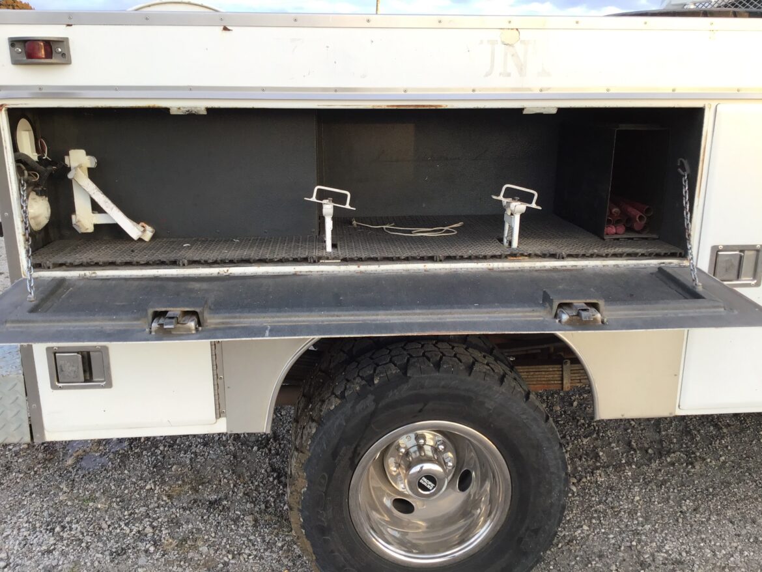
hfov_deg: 58.3
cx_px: 381
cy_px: 286
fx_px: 683
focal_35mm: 31
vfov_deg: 45.5
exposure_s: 1/60
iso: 32
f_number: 2.4
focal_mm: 3.3
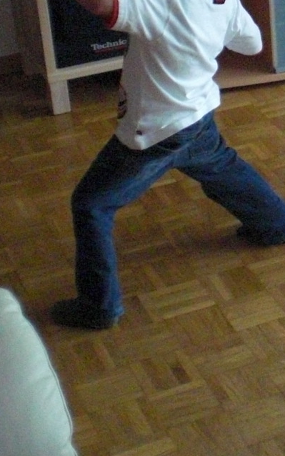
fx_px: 1255
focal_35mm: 101
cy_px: 69
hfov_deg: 12.6
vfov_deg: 20.3
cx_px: 351
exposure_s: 1/100
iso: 800
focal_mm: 6.3
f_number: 3.1
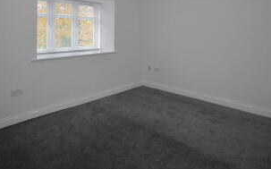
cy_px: 31
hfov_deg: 74.8
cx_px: 138
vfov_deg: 47.8
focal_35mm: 24
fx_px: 177
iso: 400
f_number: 4
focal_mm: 10
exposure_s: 1/80
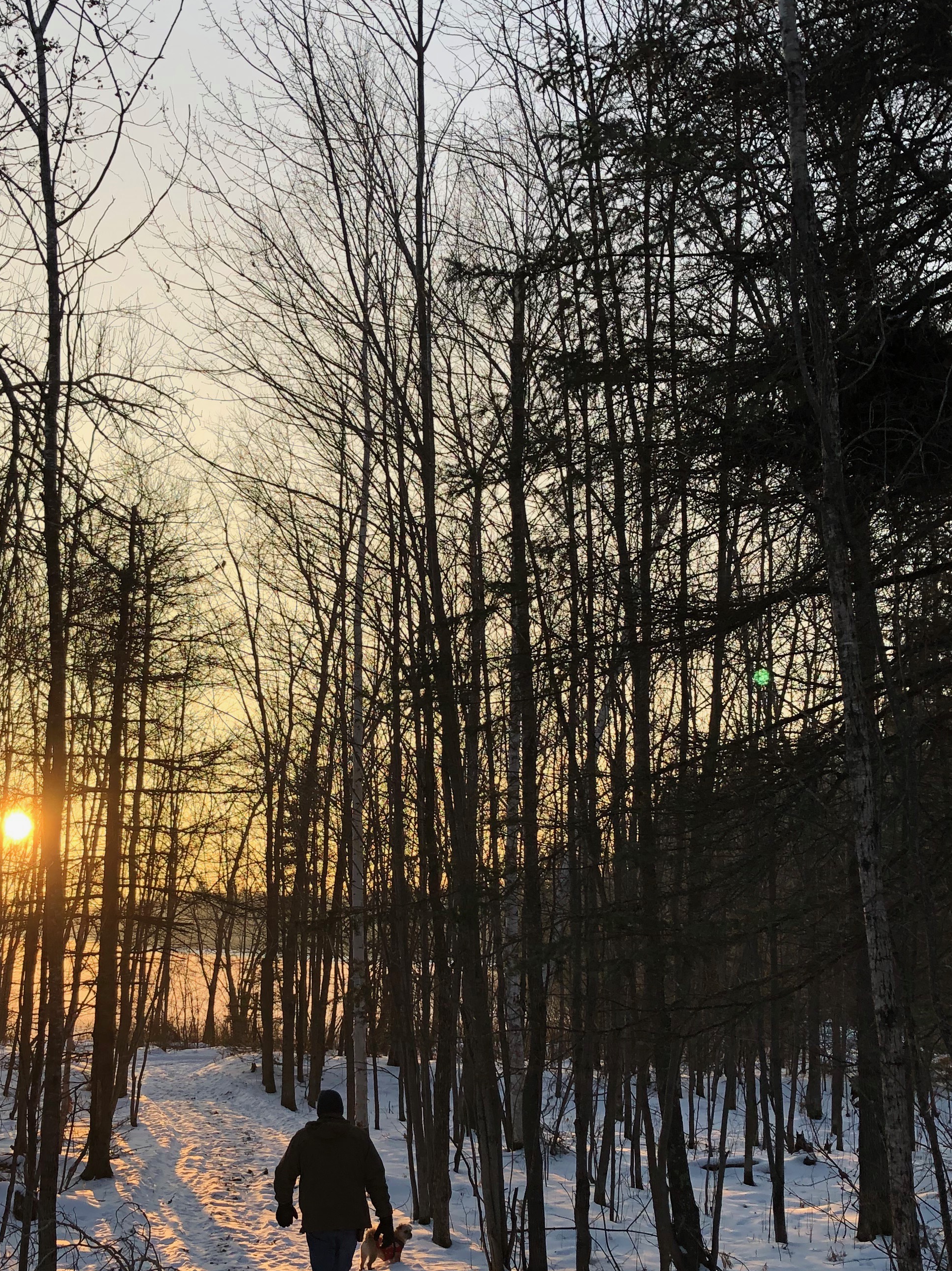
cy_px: 774
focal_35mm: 44
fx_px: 1614
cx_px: 359
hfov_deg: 32.7
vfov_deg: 42.7
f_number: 1.8
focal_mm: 3.99
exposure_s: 1/403
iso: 20
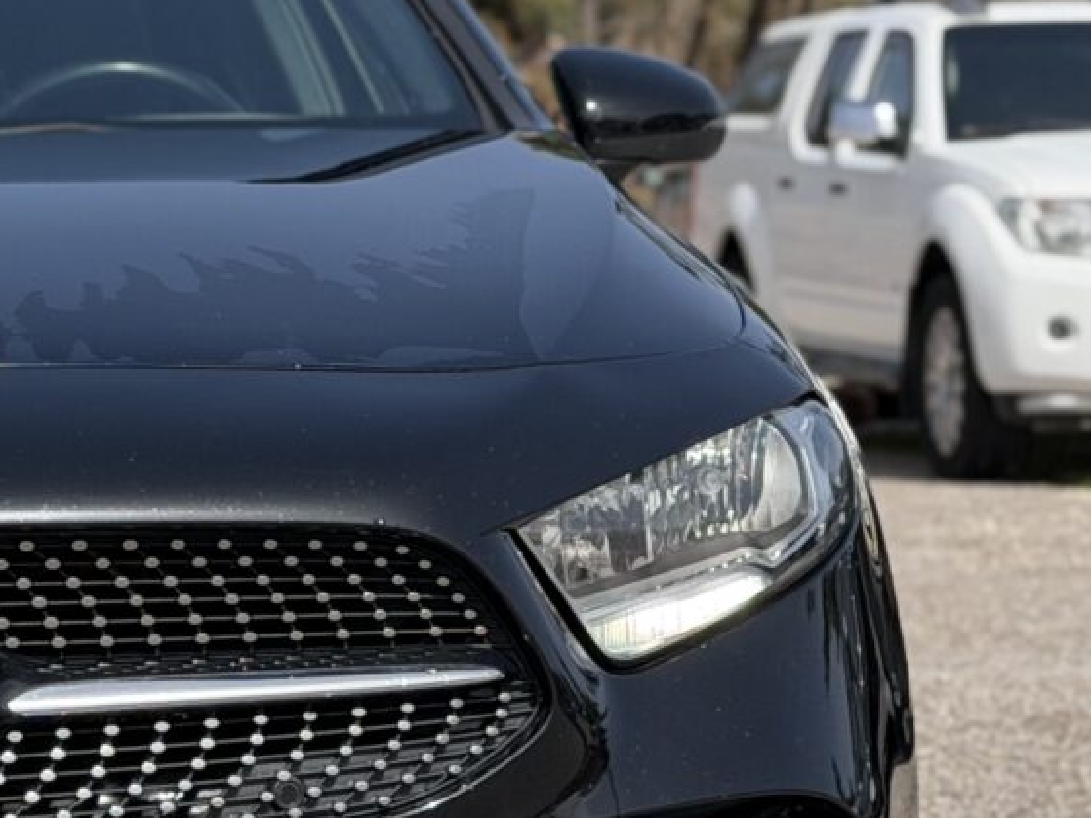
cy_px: 148
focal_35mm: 165
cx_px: -144
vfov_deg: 9.0
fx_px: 5199
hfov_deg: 11.8
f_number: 1.78
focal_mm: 6.76
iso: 100
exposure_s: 1/3534
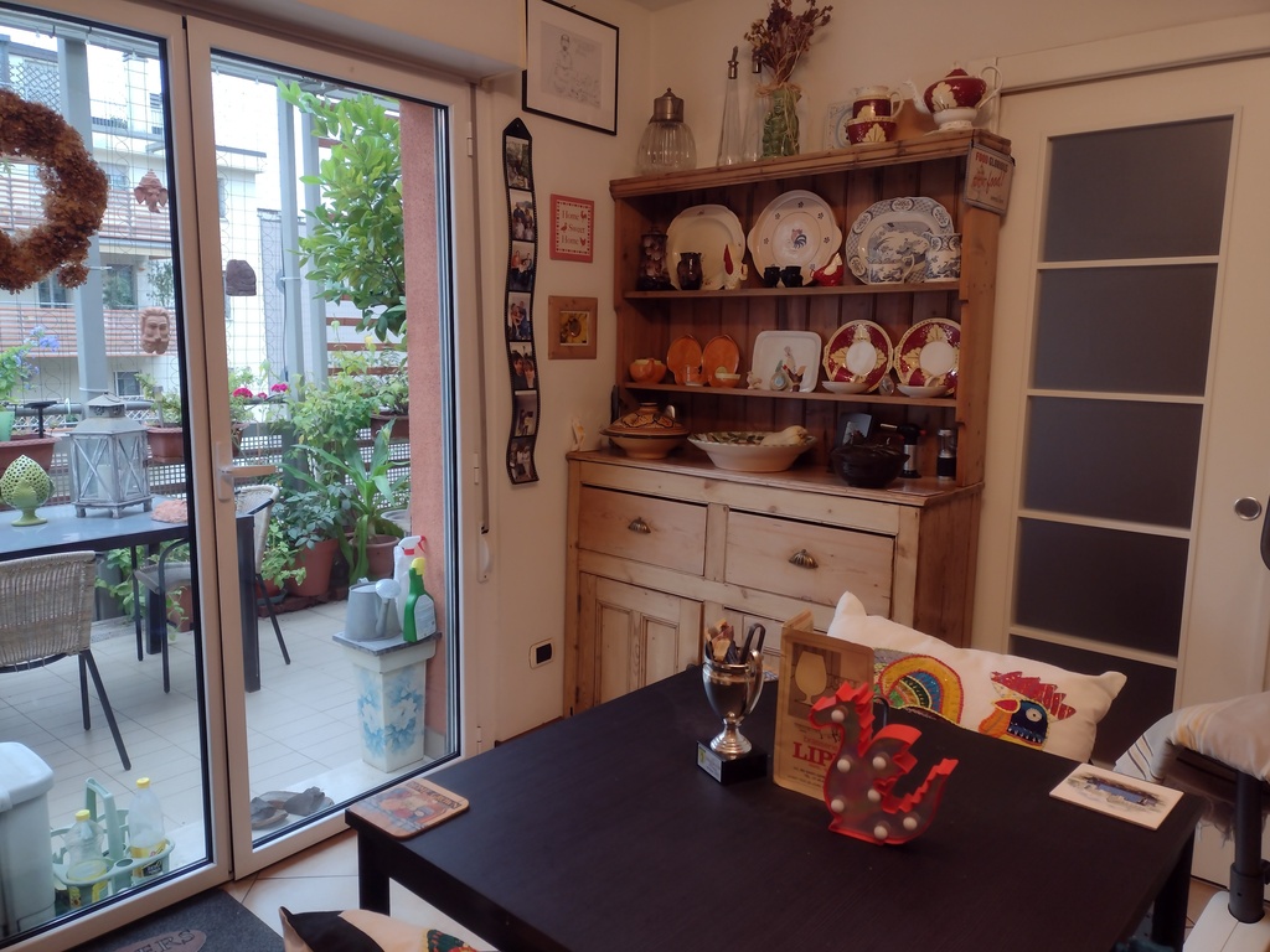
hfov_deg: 65.3
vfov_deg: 51.4
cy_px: 476
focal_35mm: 27
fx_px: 991
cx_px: 635
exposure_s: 1/102
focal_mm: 4.71
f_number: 1.7
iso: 100
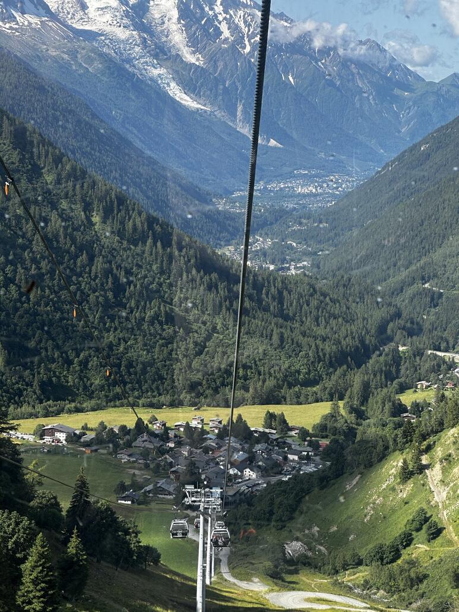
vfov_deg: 25.3
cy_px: 306
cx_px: 230
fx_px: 1361
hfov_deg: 19.1
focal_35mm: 77
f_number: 2.8
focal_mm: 9
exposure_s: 1/247
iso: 32
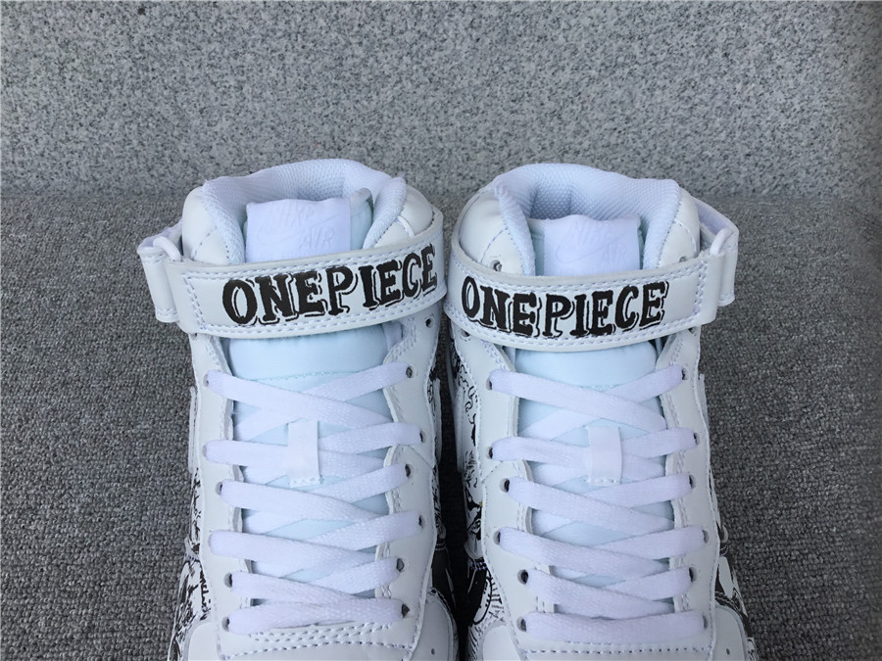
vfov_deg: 45.4
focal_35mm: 31
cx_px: 441
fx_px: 790
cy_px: 330
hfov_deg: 58.4
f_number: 2.4
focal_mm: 3.3
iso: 25
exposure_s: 1/353
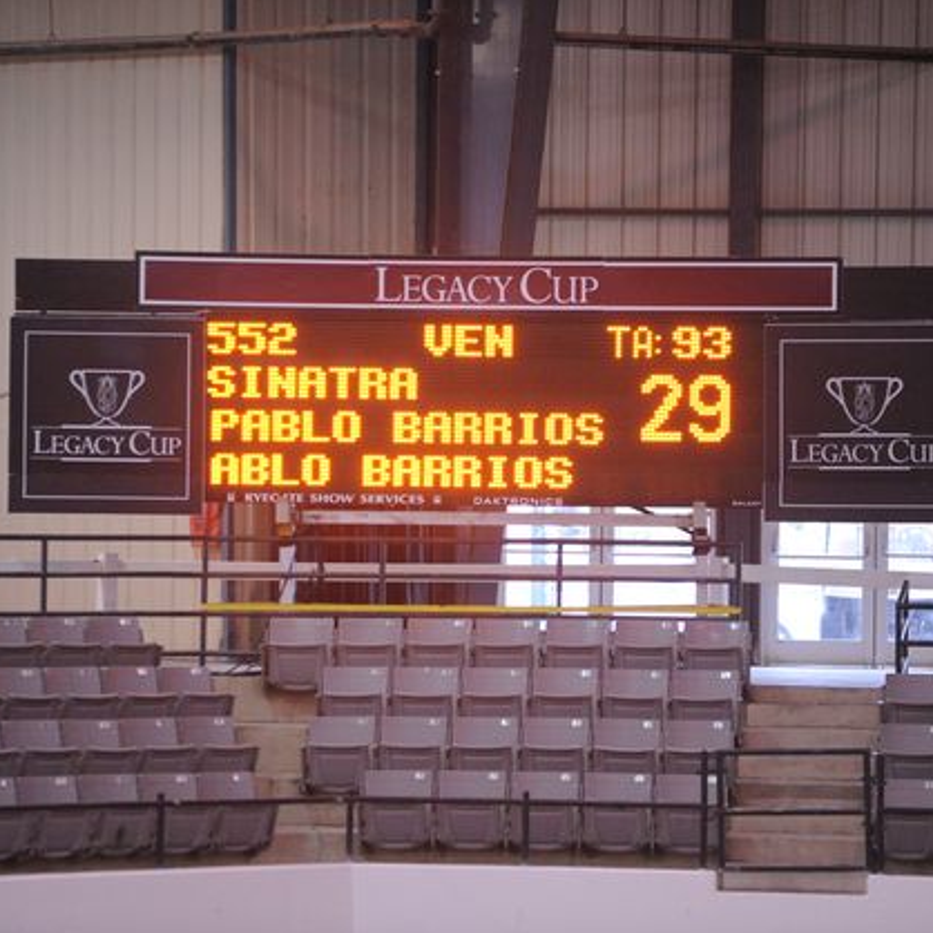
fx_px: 7928
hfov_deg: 6.7
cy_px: 466
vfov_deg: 6.7
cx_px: 475
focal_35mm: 260
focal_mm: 200
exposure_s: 1/400
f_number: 2.8
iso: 5000
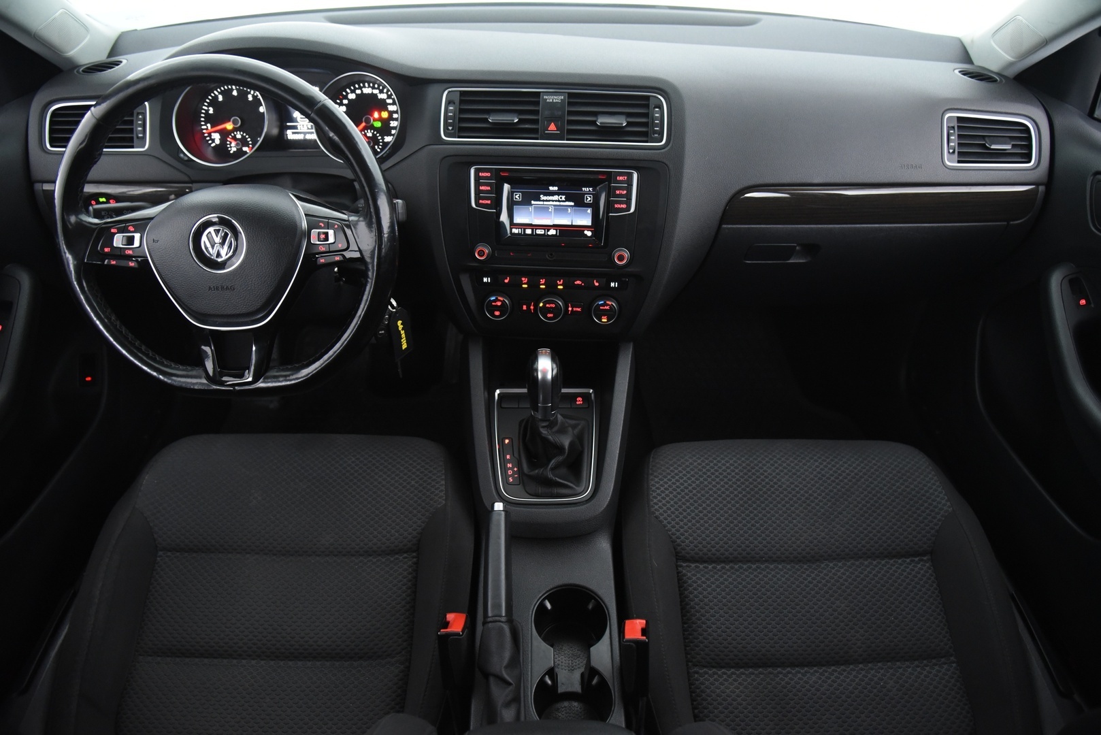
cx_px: 550
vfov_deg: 53.2
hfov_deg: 73.7
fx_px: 734
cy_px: 368
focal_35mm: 24
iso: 4000
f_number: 4
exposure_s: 1/20
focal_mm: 24
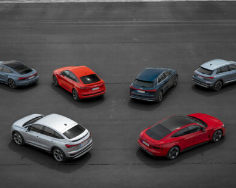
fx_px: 398
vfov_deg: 26.7
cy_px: 93
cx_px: 116
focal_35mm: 57
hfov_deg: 33.0
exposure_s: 1/60
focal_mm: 50
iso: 100
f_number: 9
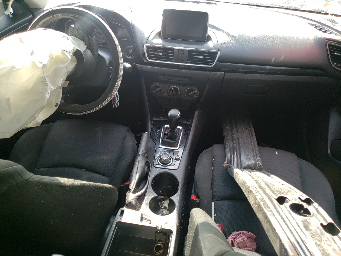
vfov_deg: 53.1
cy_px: 128
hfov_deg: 67.3
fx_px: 256
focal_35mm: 26
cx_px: 170
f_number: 1.5
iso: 50
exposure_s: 1/185
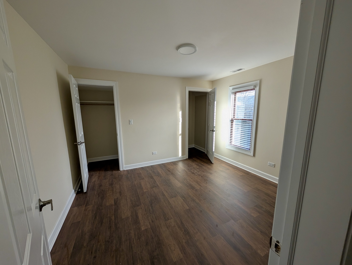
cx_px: 176
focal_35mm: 12
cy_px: 132
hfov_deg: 110.5
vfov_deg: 94.7
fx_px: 122
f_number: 1.7
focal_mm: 2.02
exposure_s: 1/137
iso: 48
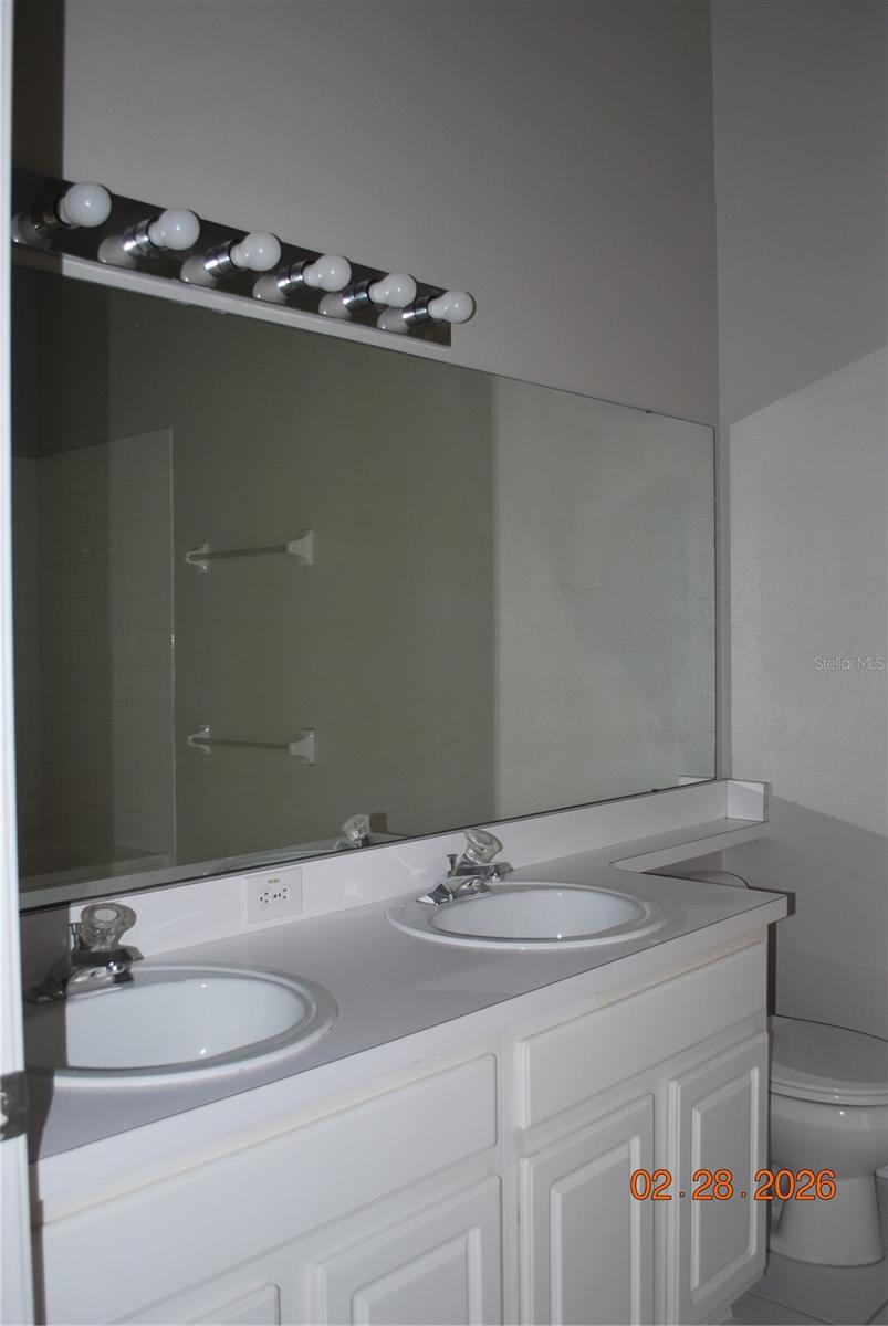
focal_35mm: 33
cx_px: 444
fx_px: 1218
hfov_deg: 40.1
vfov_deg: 57.2
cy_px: 663
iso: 200
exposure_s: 1/60
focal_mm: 22
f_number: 4
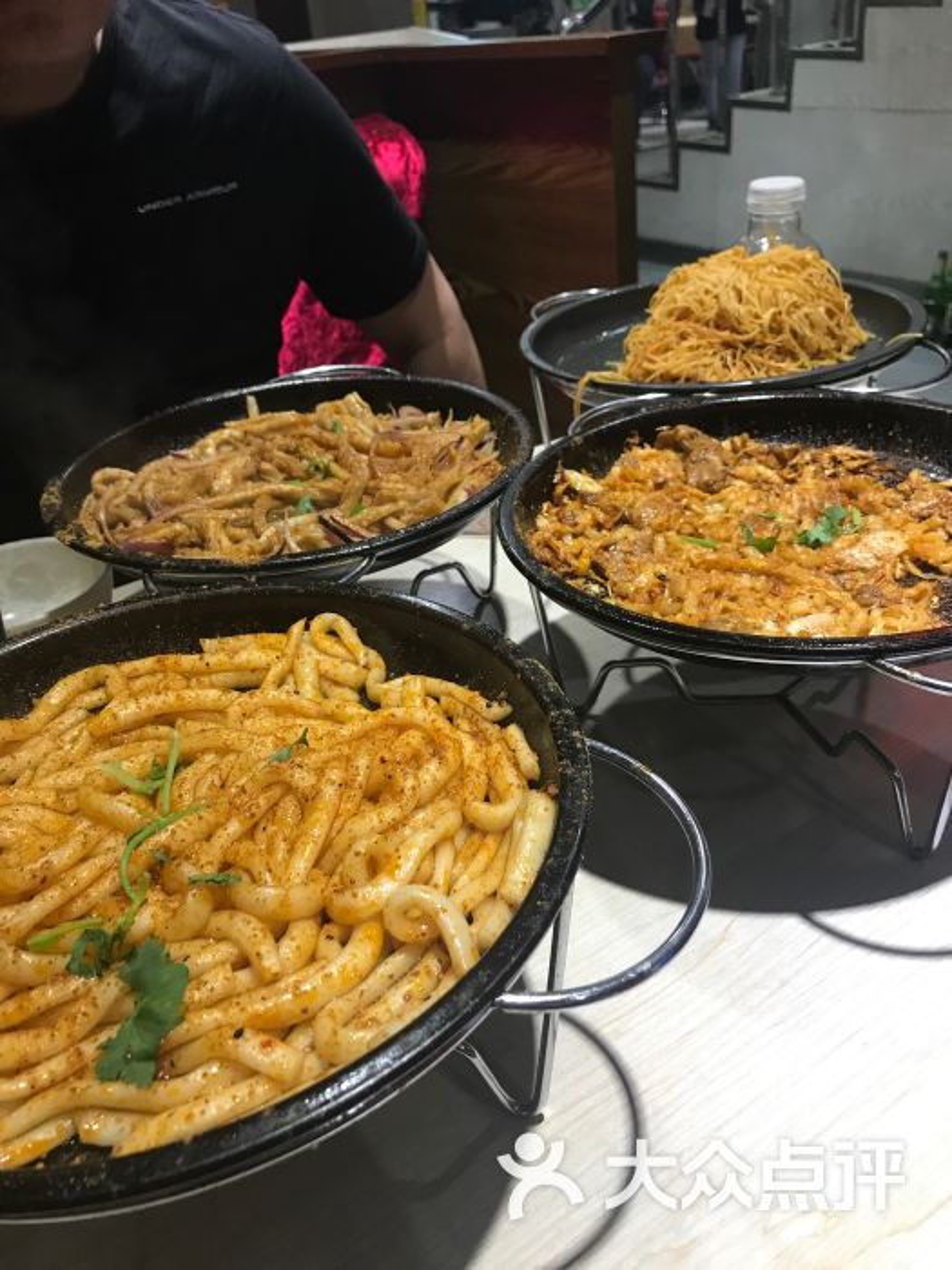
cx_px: 476
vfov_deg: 63.4
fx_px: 1027
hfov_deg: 49.7
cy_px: 635
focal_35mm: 28
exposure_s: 1/25
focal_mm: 3.99
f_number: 1.8
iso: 40
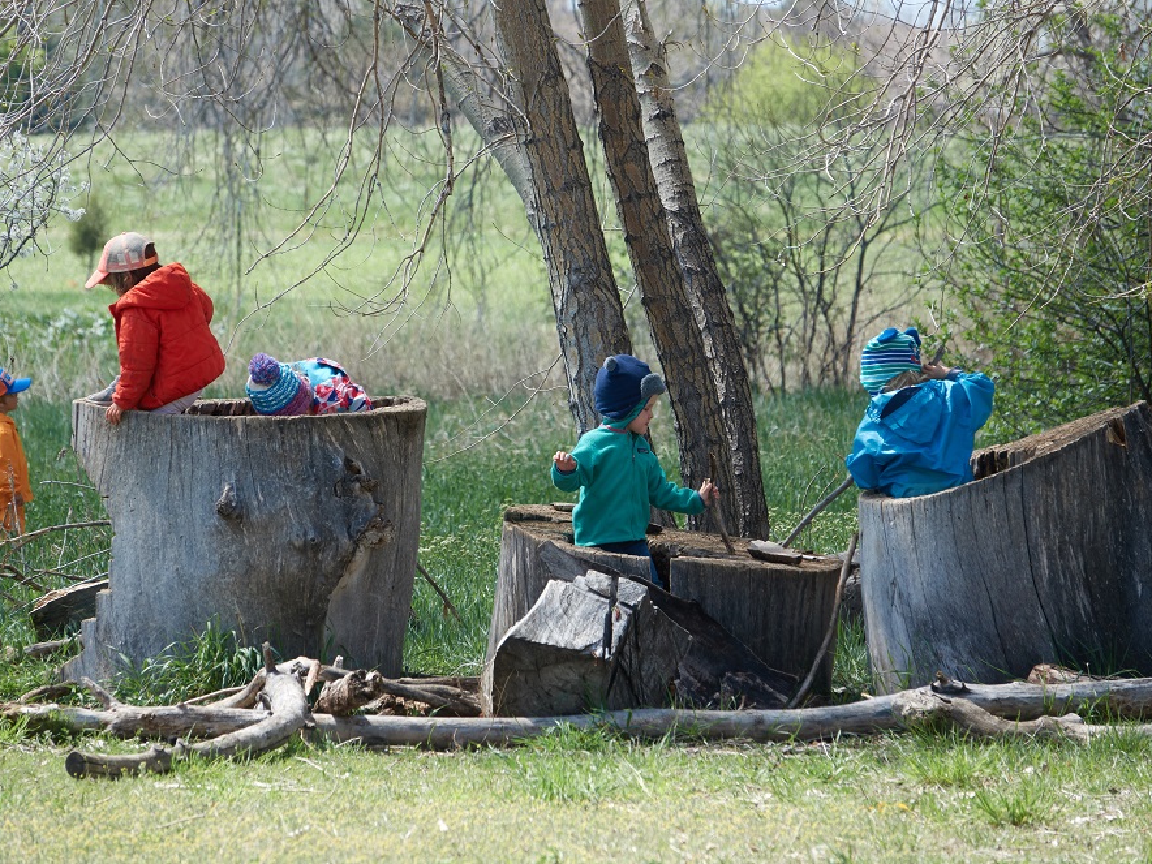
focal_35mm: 348
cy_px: 433
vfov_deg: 4.3
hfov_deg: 5.7
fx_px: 11581
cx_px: 538
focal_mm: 117.29
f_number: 4
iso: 100
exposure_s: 1/320
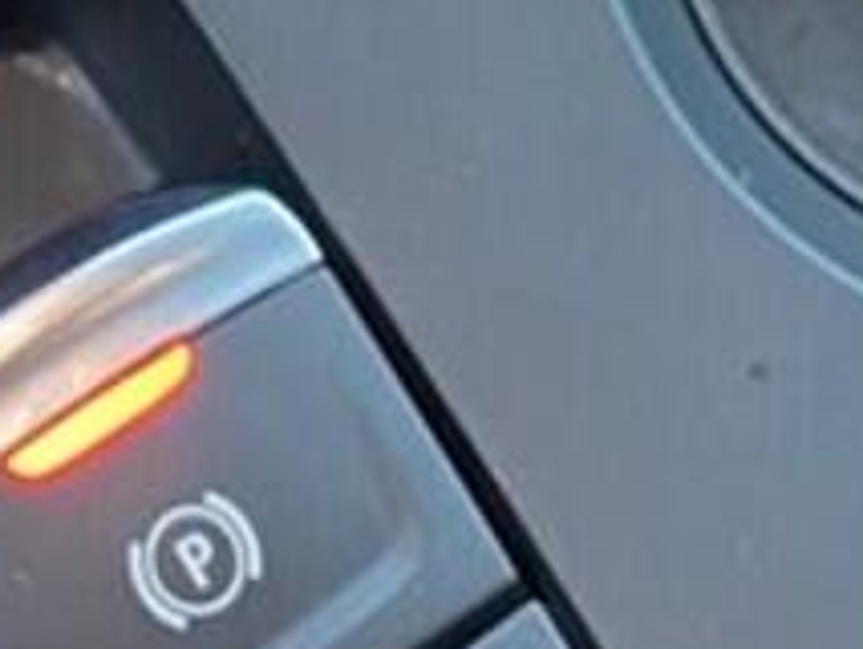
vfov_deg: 7.6
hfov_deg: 10.9
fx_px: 4390
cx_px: -316
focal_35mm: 176
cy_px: -1188
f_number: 1.8
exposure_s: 1/52
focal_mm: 4.25
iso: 400
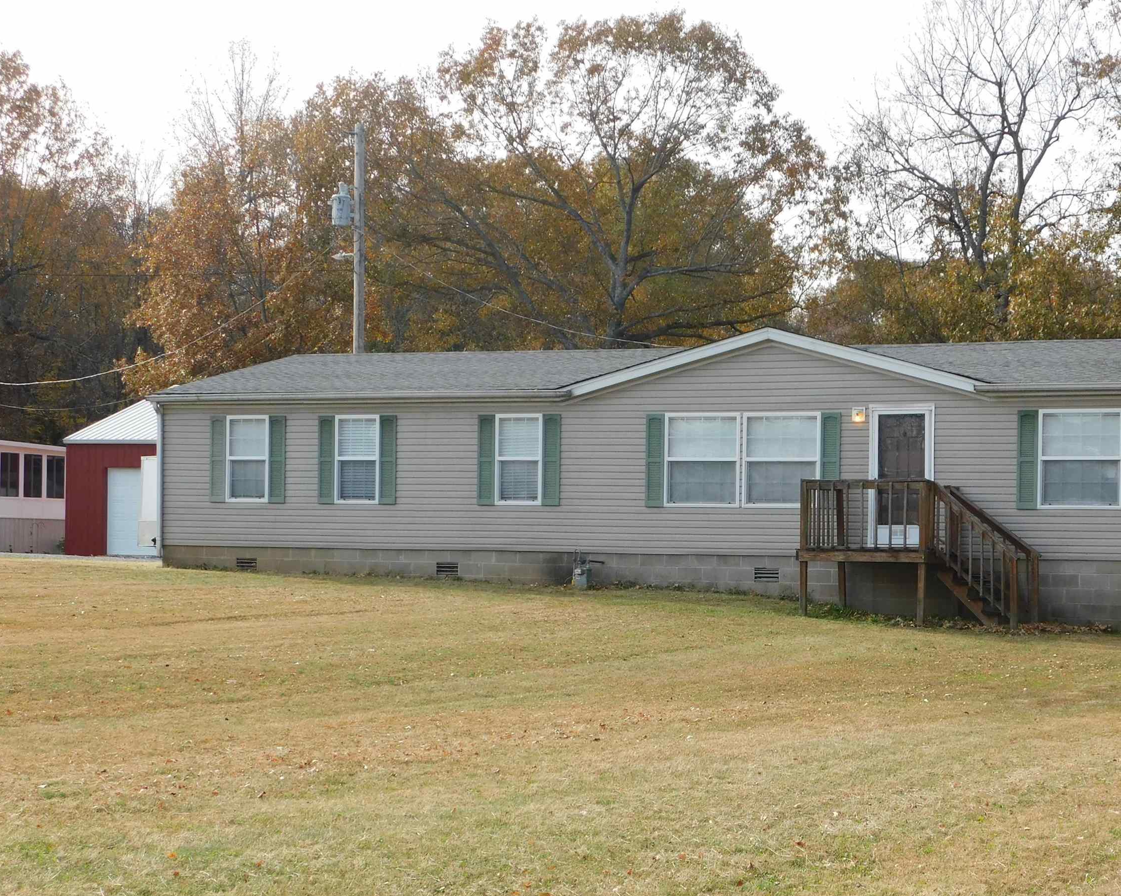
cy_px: 549
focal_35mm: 68
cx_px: 763
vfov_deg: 22.4
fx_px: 2256
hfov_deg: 27.7
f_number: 3.8
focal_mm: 9
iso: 125
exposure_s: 1/400
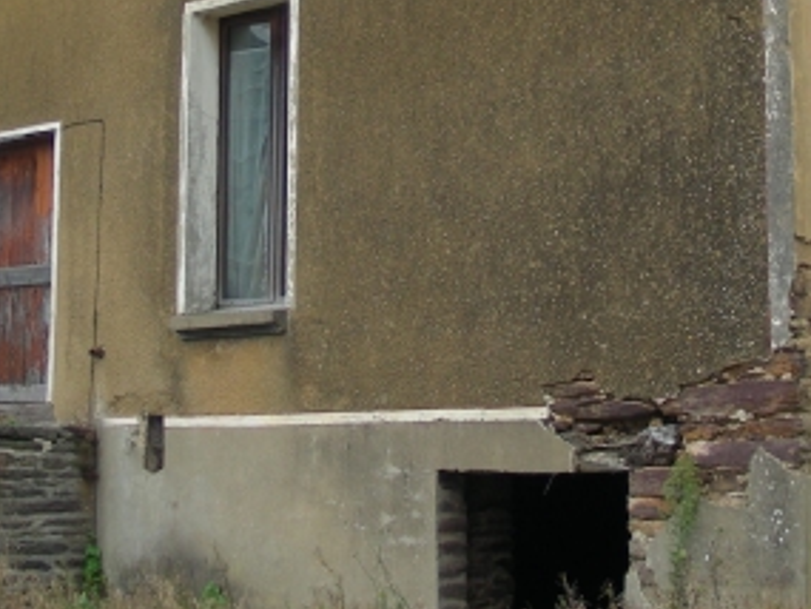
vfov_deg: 15.9
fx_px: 2133
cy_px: -28
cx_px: 427
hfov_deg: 21.5
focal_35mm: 91
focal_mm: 6.3
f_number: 3.5
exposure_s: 1/96.5
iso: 50
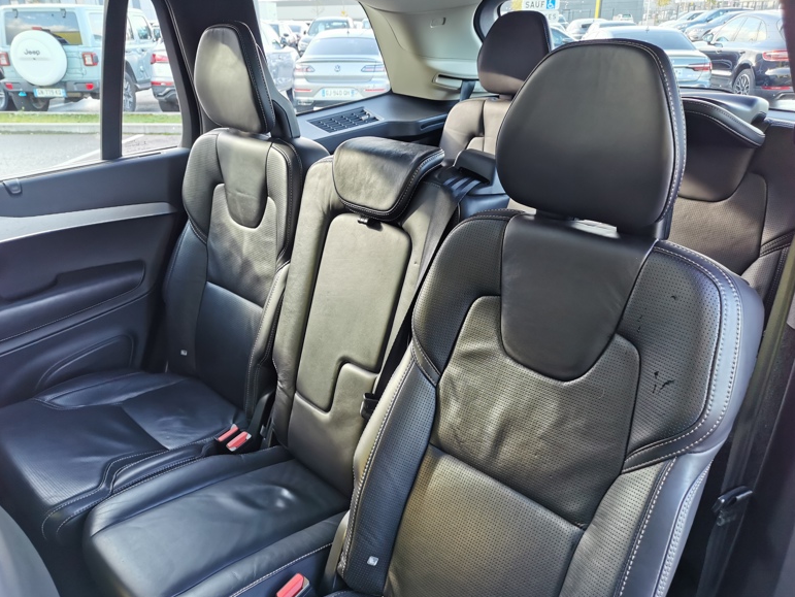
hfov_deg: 63.4
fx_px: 643
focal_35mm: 28
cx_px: 394
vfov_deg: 49.8
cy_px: 302
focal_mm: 5.58
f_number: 1.8
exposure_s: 1/100
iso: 80
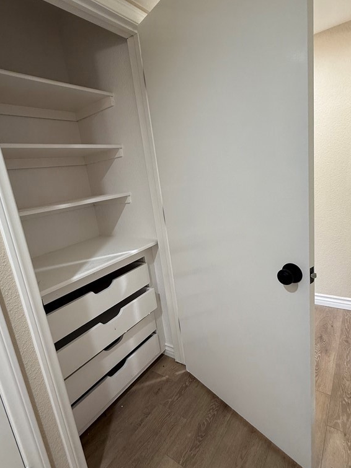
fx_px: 257
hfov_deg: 68.6
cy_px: 236
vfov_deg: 84.7
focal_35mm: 19
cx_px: 167
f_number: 2.2
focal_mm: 2.22
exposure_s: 1/30
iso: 80
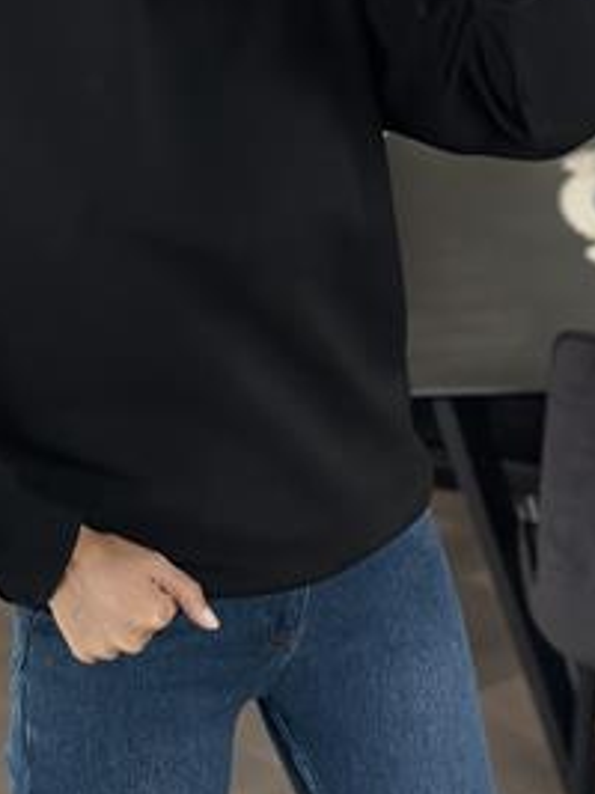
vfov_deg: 21.2
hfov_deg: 16.2
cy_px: 134
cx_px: 170
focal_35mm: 91
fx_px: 2087
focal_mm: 6.86
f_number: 1.78
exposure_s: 1/40
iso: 640
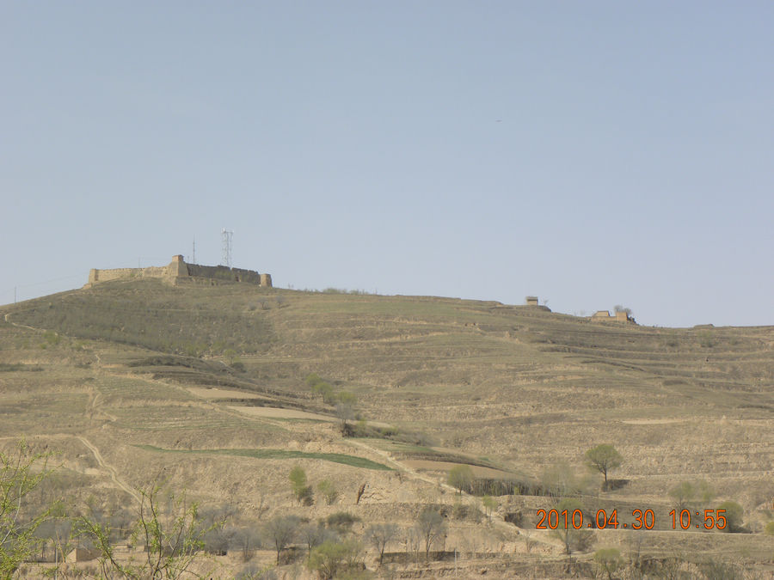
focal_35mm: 105
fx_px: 2348
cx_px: 387
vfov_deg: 14.1
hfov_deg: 18.7
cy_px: 290
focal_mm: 18.8
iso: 64
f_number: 5.6
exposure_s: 1/313
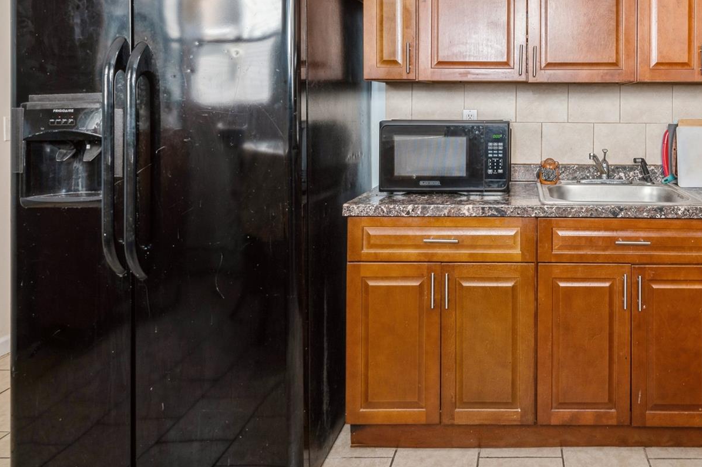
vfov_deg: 52.0
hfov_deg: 65.9
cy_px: 154
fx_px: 468
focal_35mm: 24
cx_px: 577
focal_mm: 14
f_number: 11
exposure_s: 1/2.5
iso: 200
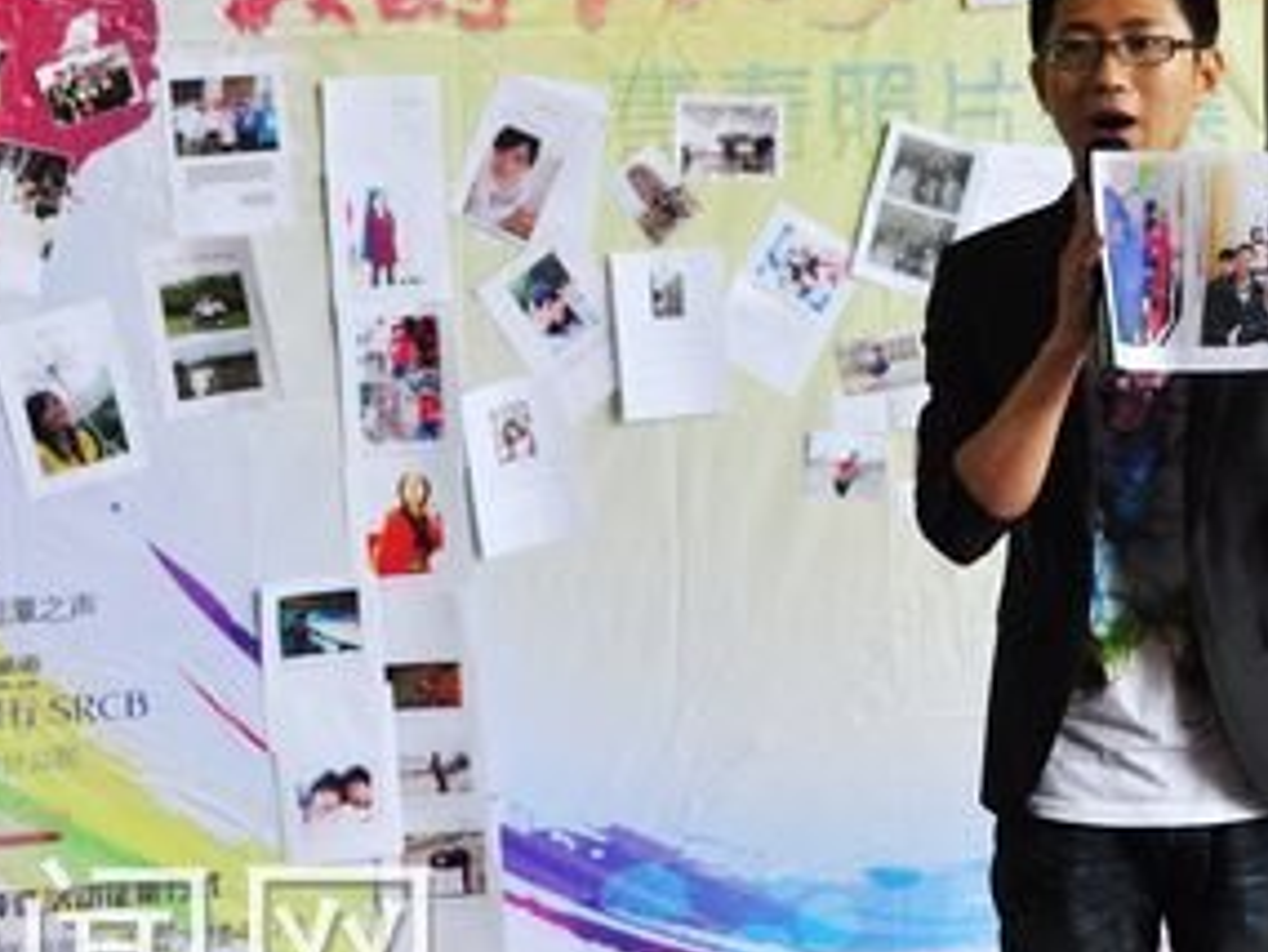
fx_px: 3555
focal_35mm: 97
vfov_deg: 15.2
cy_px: 323
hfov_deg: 20.2
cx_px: 730
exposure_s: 1/60
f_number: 4.2
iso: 500
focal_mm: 32
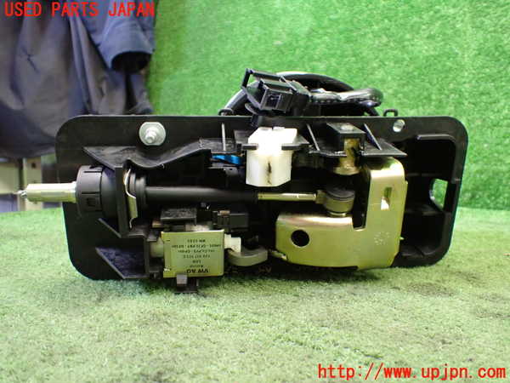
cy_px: 192
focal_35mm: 30
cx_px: 255
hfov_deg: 60.0
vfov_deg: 46.8
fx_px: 442
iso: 800
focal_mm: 5.4
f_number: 2.3
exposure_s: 1/60
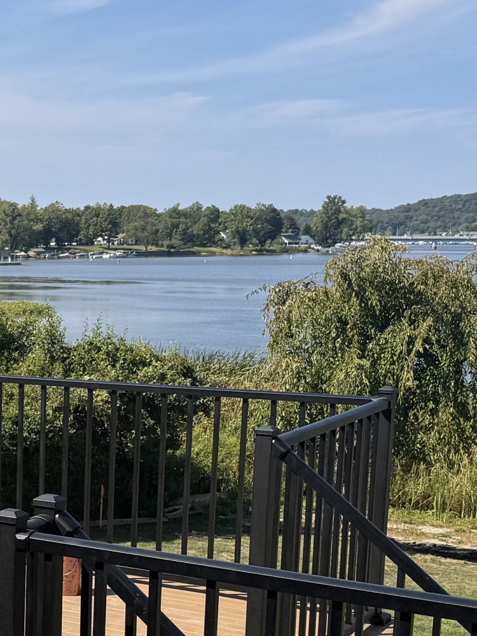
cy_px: 465
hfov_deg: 19.0
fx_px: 1323
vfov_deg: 26.7
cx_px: -130
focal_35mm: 72
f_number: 1.78
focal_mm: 6.76
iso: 80
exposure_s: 1/4608
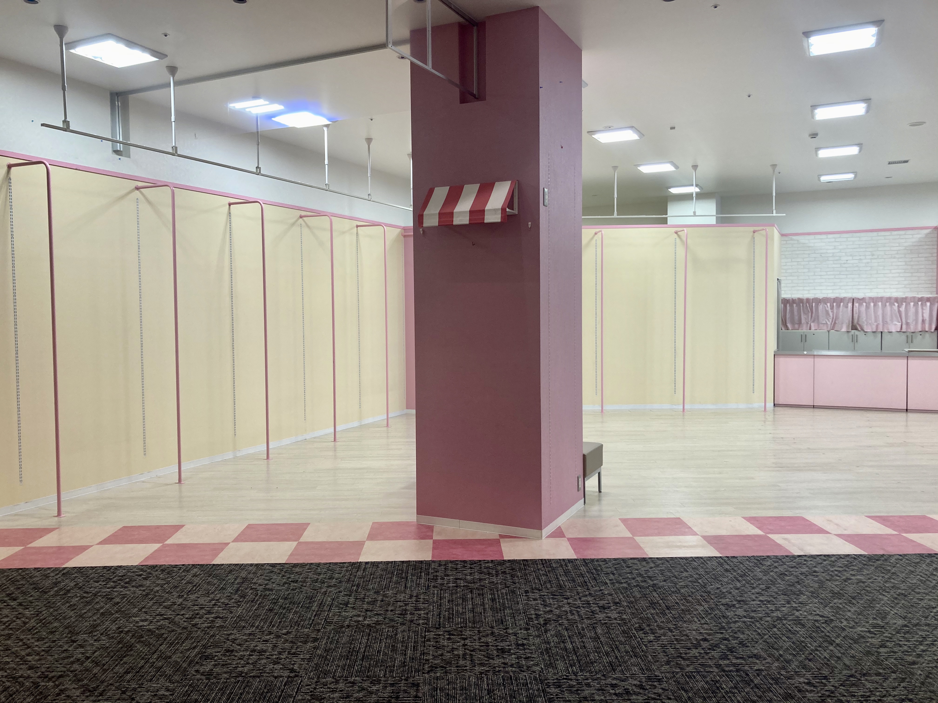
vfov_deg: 49.7
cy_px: 352
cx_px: 469
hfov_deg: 63.4
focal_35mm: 28
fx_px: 759
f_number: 1.8
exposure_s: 1/100
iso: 32
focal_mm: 3.99
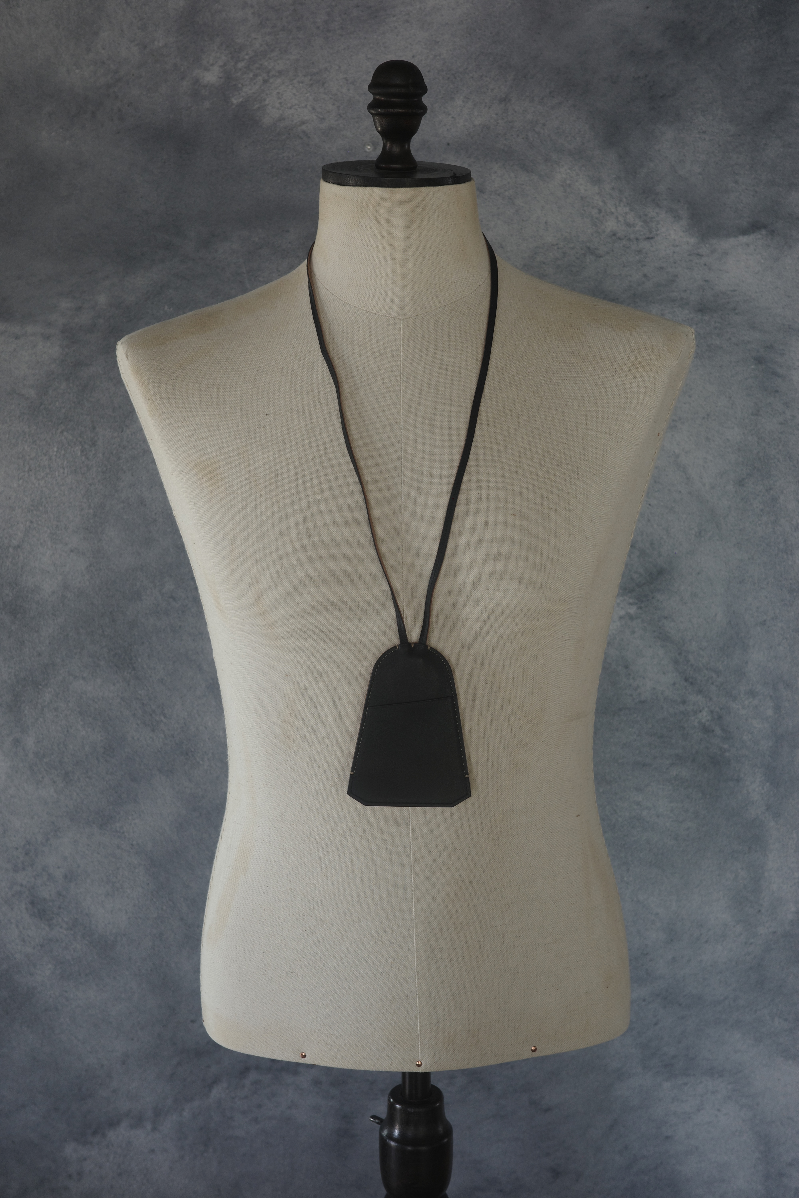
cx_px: 400
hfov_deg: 33.4
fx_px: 1332
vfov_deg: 48.5
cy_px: 599
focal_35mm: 40
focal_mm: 26
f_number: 4.5
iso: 100
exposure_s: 1/15
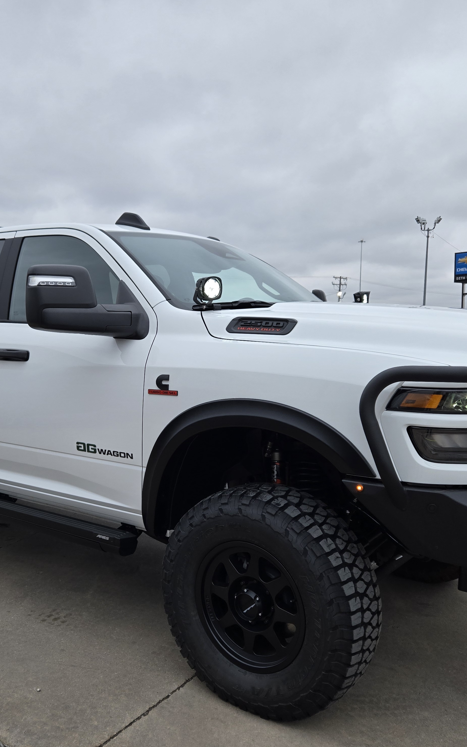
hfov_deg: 38.0
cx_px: 165
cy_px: 376
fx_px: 672
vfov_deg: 58.1
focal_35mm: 33
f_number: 1.8
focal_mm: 5.4
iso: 80
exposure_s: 1/1930
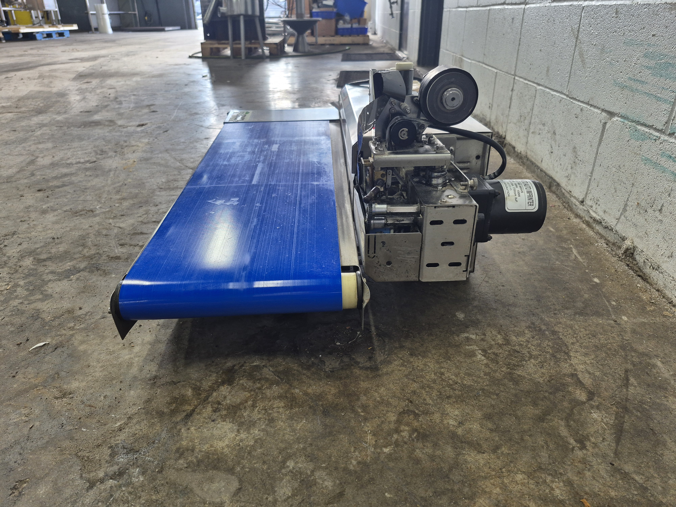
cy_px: 254
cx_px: 338
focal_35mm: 23
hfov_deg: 73.9
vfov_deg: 58.9
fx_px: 449
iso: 100
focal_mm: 5.4
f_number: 1.8
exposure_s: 1/120
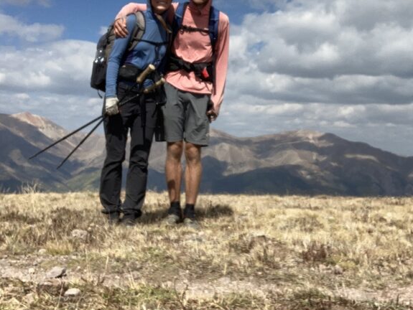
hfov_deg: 33.6
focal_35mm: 57
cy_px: 57
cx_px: 252
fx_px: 680
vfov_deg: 25.2
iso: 20
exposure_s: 1/1724
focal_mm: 2.87
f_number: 2.2
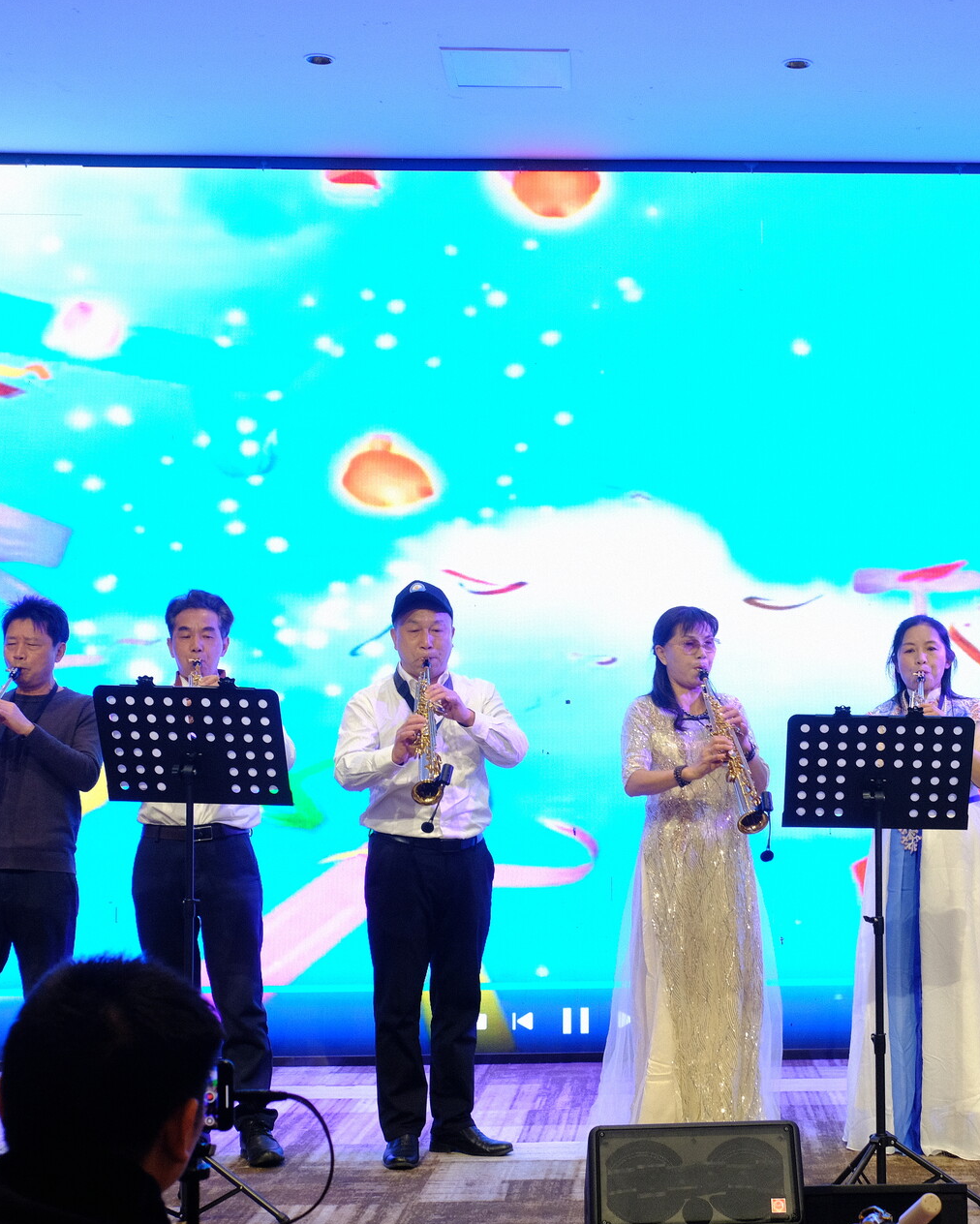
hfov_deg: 26.2
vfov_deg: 33.0
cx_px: 784
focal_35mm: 57
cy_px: 616
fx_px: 2066
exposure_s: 1/45
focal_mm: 26.6
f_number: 5.6
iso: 800
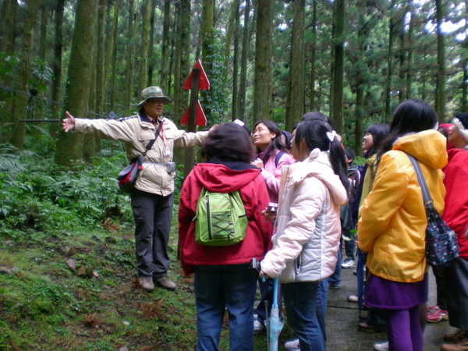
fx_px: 514
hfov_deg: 49.0
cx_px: 234
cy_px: 176
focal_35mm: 38
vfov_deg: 37.7
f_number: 3.1
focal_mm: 6.3
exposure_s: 1/23.5
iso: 200
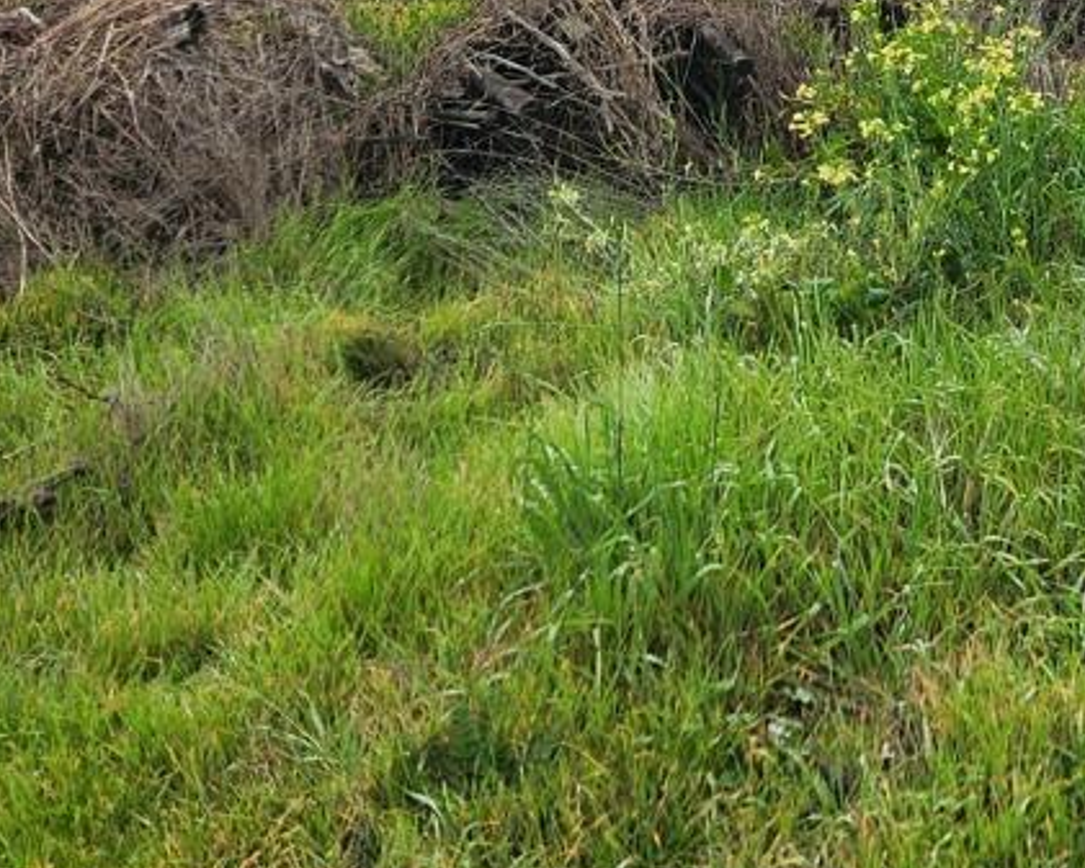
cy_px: -249
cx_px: 1289
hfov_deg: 22.1
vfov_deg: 18.0
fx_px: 2570
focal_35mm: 80
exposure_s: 1/1742
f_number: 1.8
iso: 20
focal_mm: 5.4
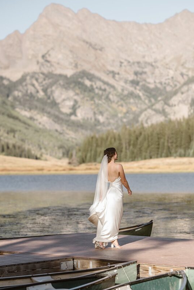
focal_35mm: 109
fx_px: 881
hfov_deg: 12.6
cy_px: 181
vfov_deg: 18.7
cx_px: 106
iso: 200
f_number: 2
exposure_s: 1/2500
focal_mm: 85
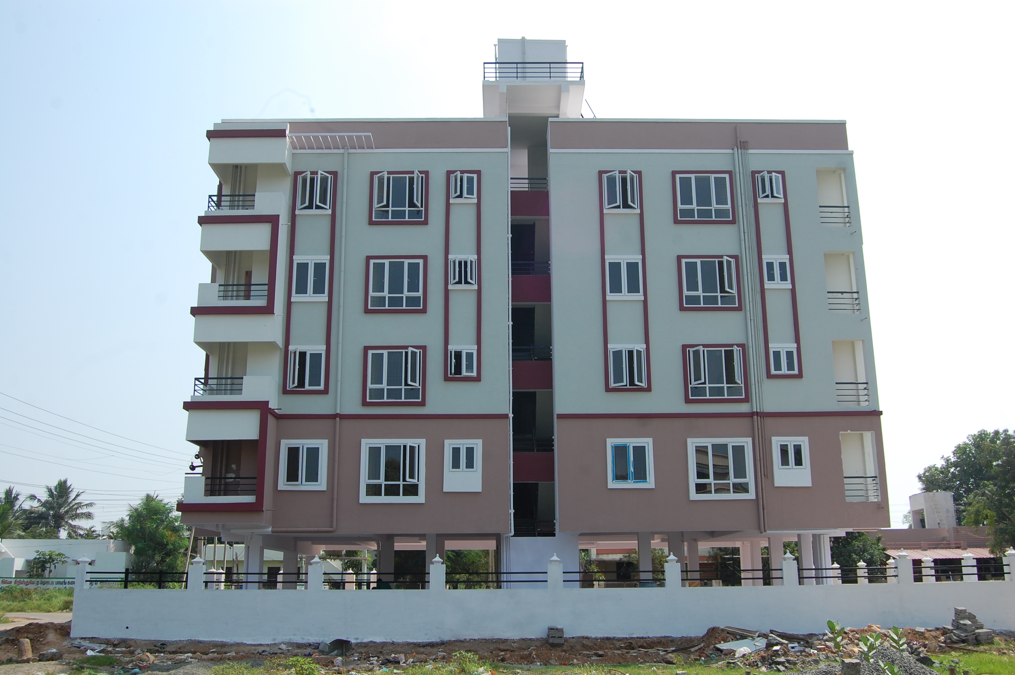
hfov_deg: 55.1
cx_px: 508
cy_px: 338
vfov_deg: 38.3
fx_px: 972
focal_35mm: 34
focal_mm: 23
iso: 200
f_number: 10
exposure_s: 1/400
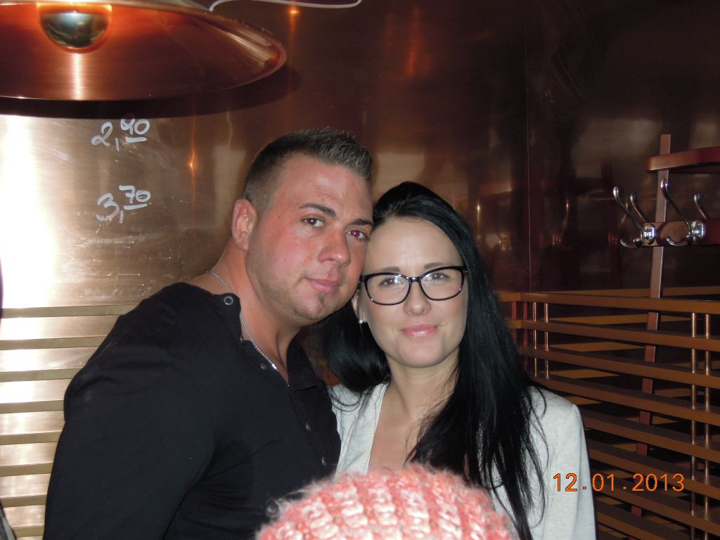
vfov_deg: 29.1
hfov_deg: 38.2
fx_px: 1040
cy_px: 270
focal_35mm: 50
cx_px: 360
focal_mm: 9
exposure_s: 1/50
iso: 200
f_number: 3.7
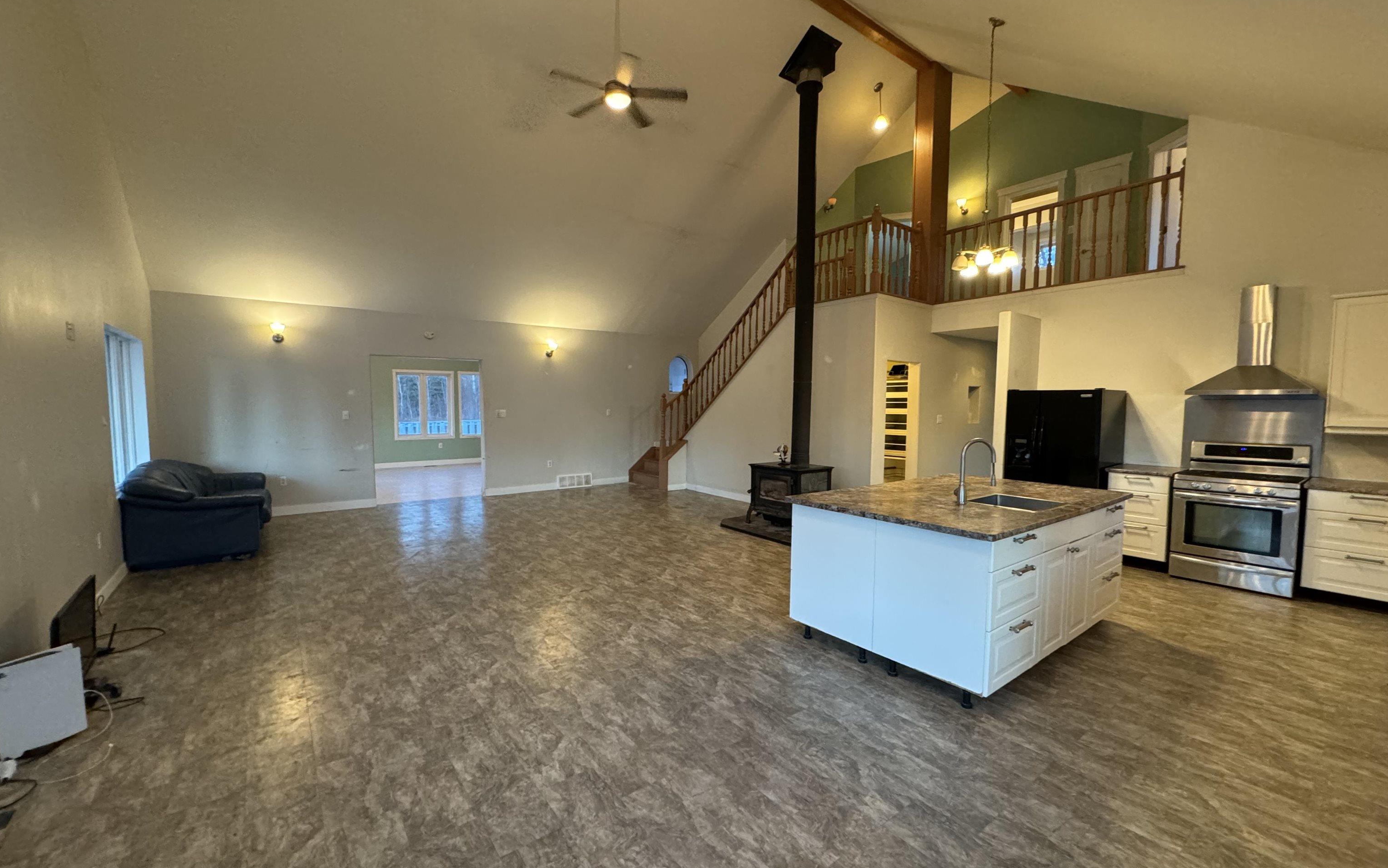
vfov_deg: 74.8
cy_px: 440
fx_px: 567
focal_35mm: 15
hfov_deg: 101.5
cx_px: 693
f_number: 2.2
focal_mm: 2.22
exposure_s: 1/60
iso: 500
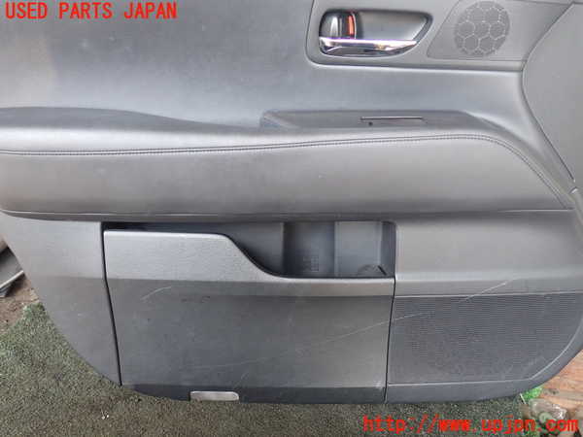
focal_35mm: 30
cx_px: 292
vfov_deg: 46.8
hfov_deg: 60.0
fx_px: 505
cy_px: 218
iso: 160
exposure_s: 1/60
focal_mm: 5.4
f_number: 2.3
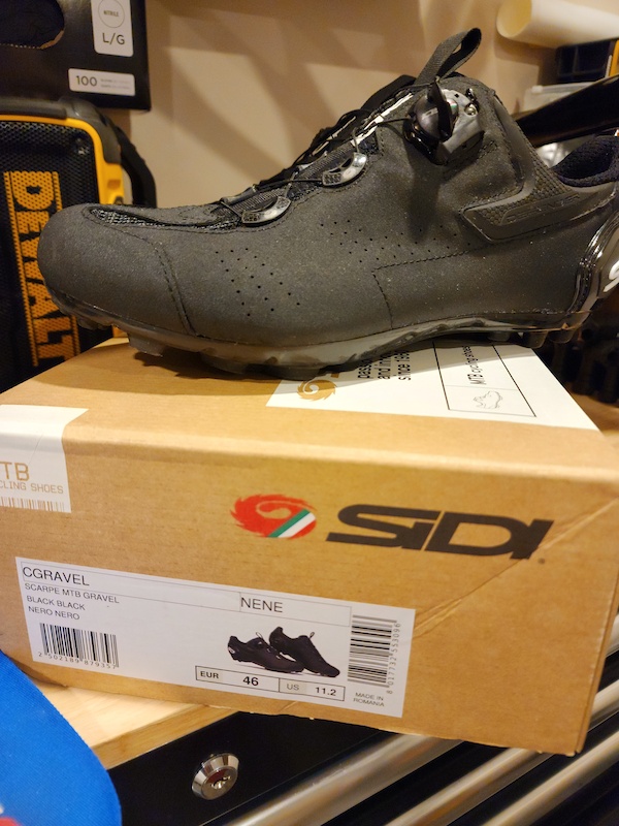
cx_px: 310
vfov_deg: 73.9
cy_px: 413
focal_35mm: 23
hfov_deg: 58.9
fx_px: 548
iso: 250
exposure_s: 1/40
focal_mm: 6.4
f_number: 1.8
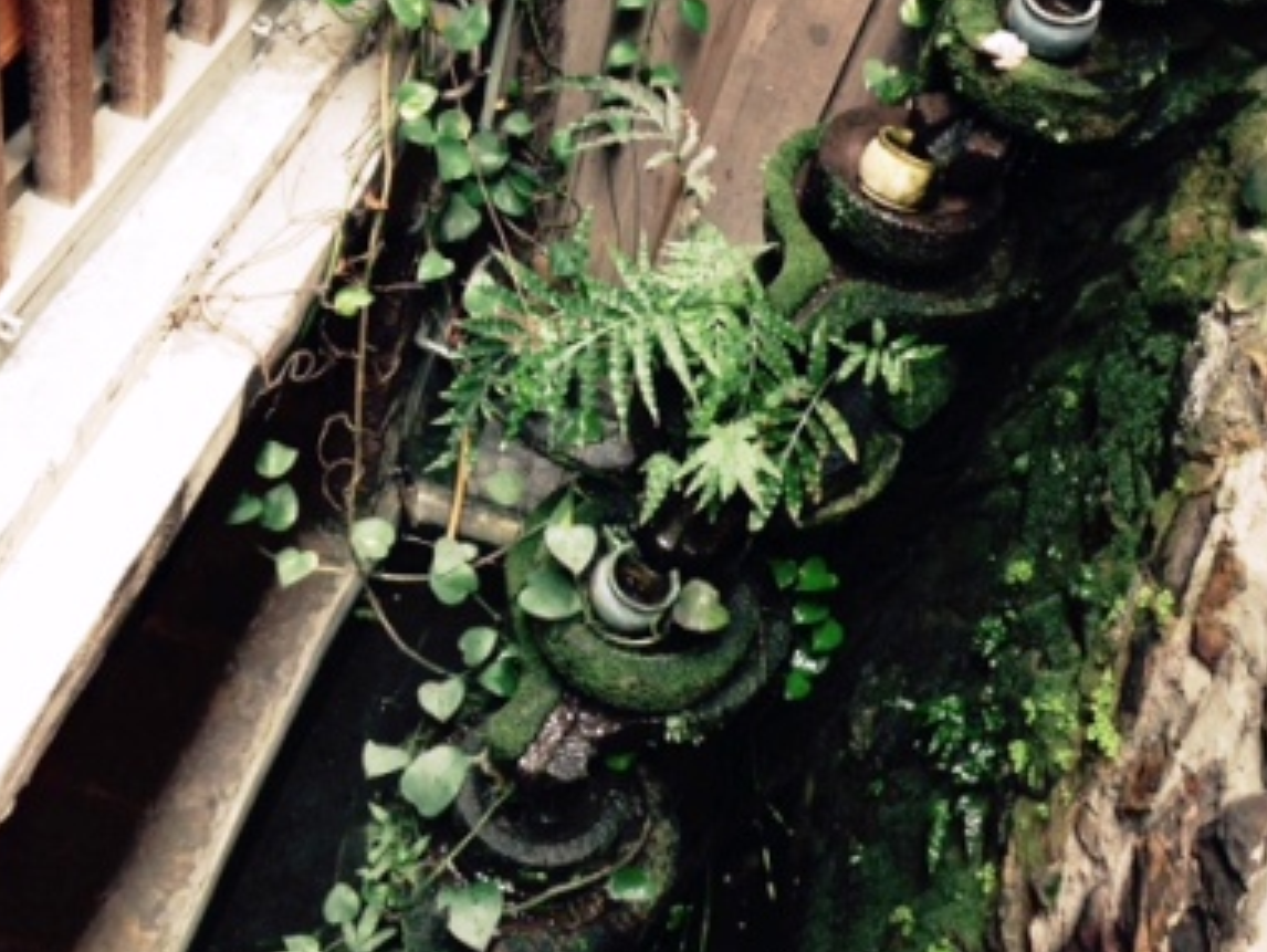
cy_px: 308
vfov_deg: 31.3
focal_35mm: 46
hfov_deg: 41.2
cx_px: 692
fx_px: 1685
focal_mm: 4.12
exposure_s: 1/20
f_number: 2.4
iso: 80
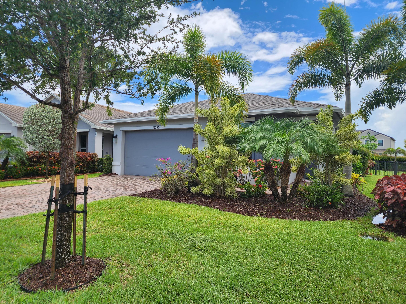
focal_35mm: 23
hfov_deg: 73.9
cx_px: 203
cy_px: 152
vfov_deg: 58.9
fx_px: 270
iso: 12
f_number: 1.8
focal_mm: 6.4
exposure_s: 1/878
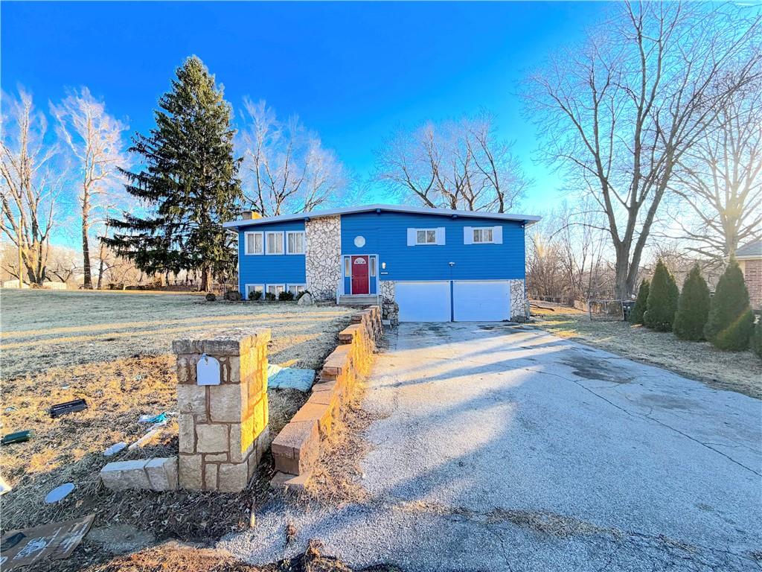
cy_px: 286
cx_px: 381
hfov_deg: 102.1
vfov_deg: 85.7
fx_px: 308
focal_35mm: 14
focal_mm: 2.22
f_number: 2.2
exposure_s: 1/506
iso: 40
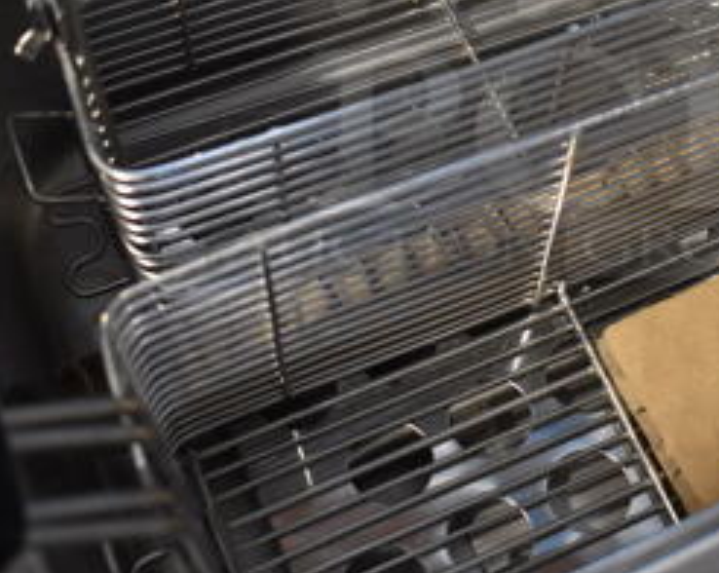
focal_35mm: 63
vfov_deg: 23.8
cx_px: 532
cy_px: 123
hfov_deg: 29.6
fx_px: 1338
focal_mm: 18
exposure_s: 1/125
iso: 2000
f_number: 3.5
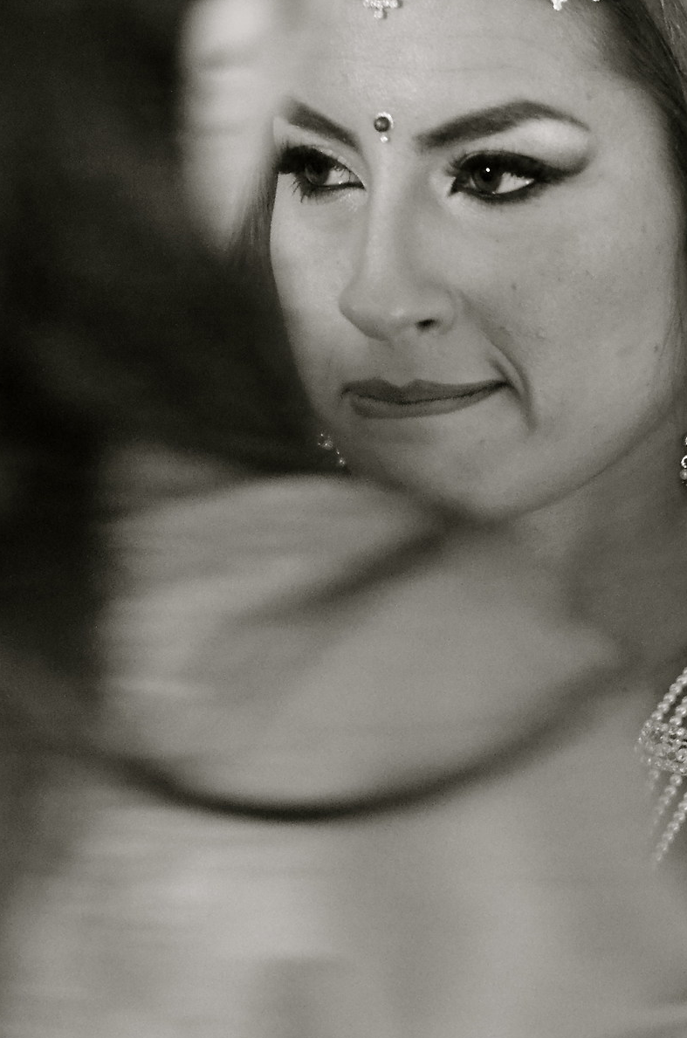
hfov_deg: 6.4
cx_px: 508
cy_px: 610
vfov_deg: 9.7
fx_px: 6098
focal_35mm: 212
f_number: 5
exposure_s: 1/25
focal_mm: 70
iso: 3200
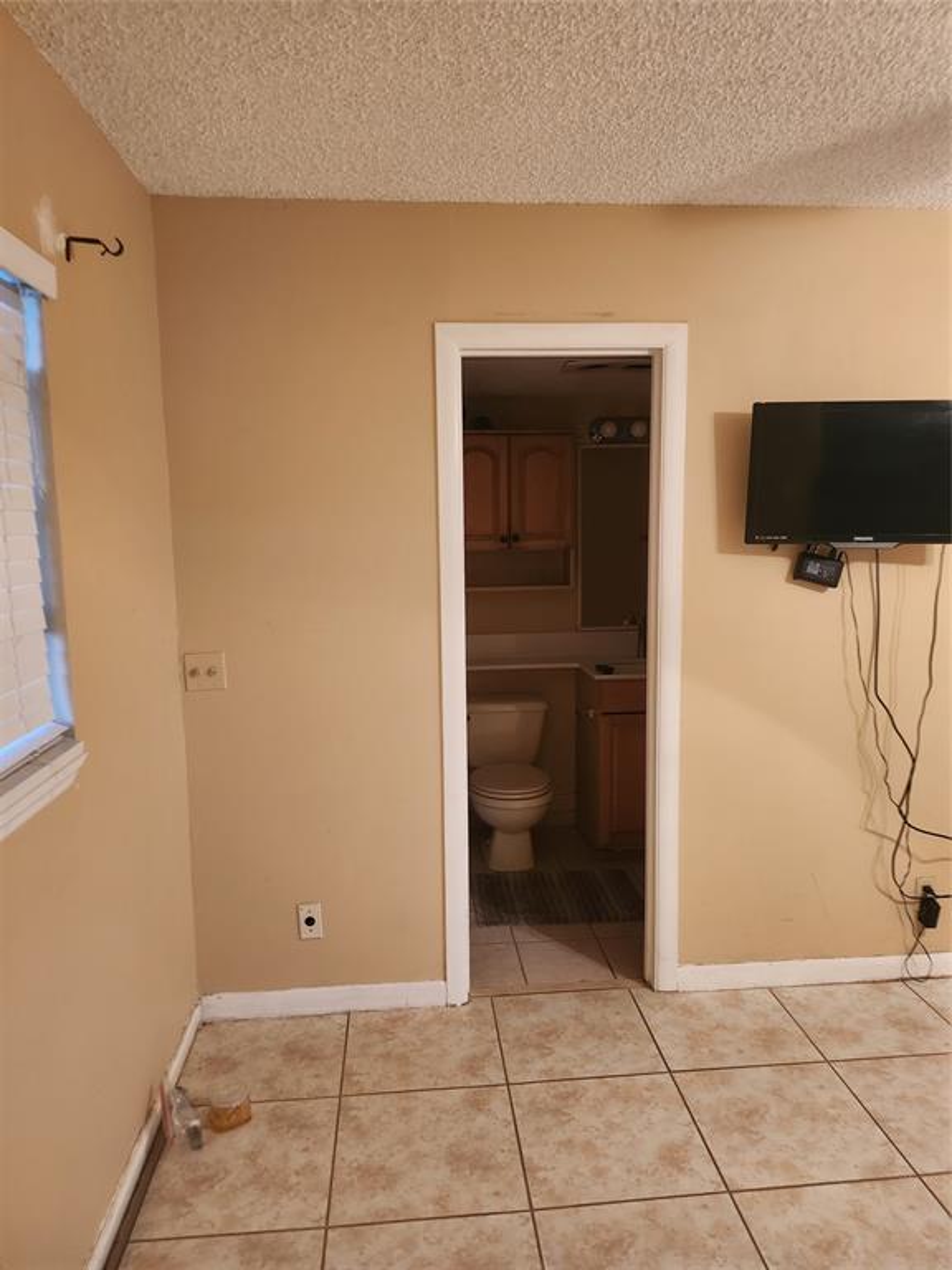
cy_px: 635
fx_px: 880
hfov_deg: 56.8
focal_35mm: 24
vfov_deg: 71.6
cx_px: 476
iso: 640
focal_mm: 5
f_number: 1.8
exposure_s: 1/30
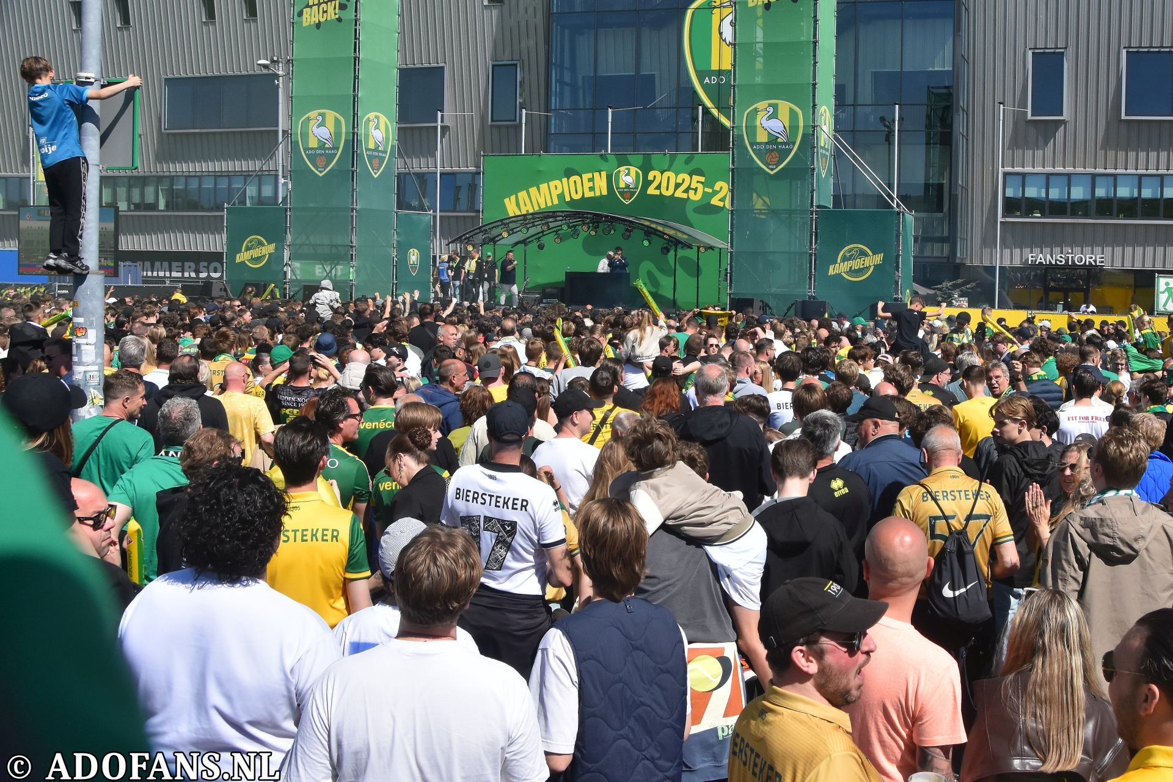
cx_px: 586
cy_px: 391
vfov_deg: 43.6
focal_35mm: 30
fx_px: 977
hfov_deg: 61.9
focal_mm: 20
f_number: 9
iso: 500
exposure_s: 1/1250
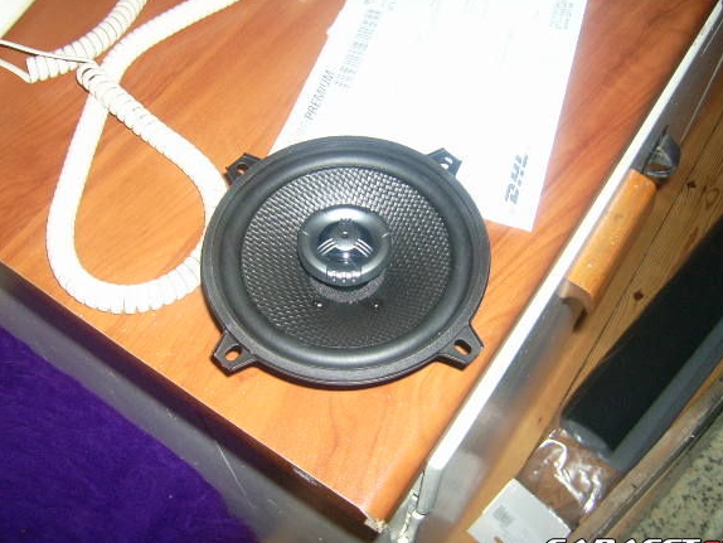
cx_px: 358
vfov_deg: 36.8
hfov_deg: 47.8
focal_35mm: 39
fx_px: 815
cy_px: 256
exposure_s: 1/60
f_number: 2.8
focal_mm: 5.95
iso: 100
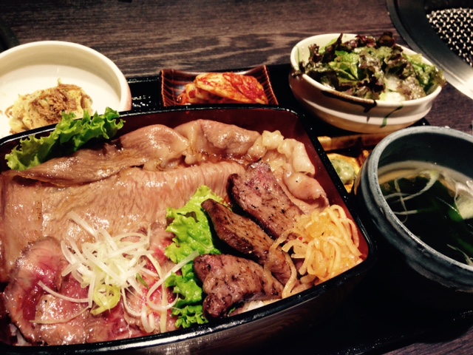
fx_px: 451
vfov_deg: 42.9
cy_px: 178
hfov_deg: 55.4
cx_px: 236
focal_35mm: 33
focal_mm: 4.12
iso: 64
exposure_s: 1/20
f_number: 2.4
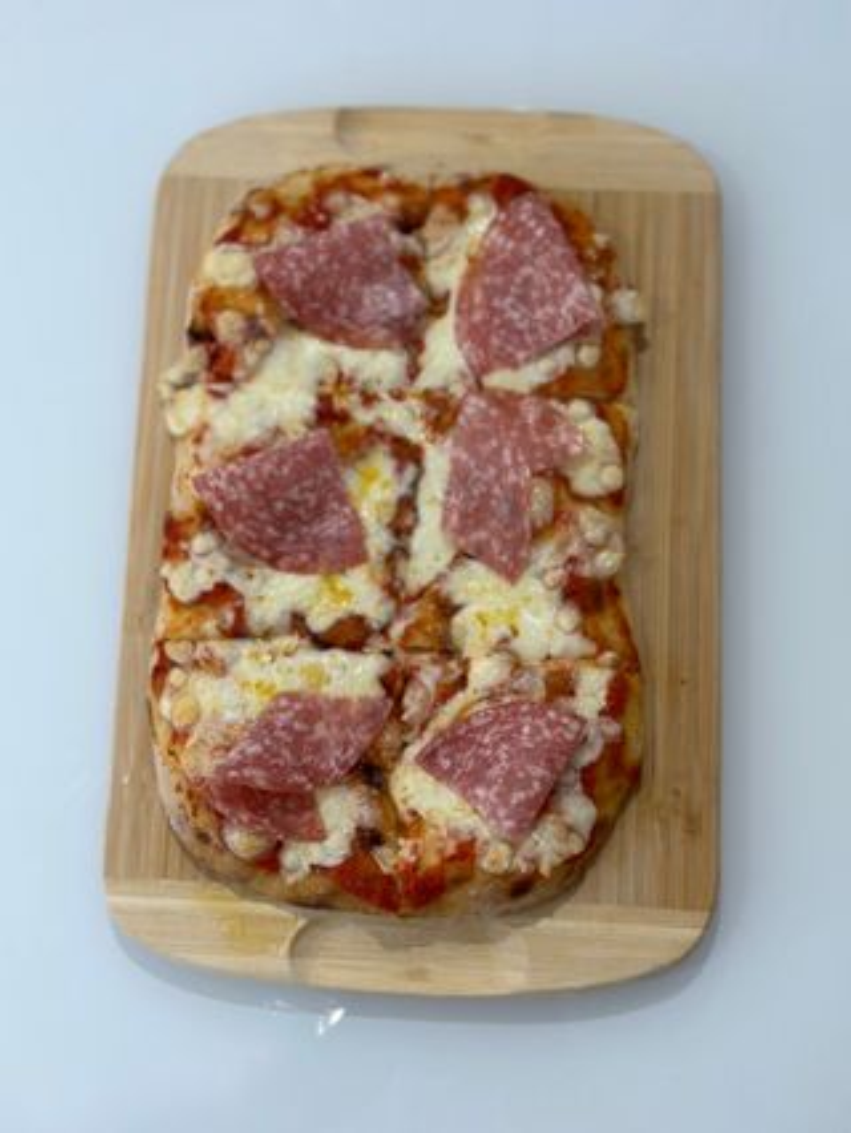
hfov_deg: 30.3
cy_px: 566
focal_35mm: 48
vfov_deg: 39.6
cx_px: 426
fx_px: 1572
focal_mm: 6.86
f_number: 1.78
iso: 64
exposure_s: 1/151
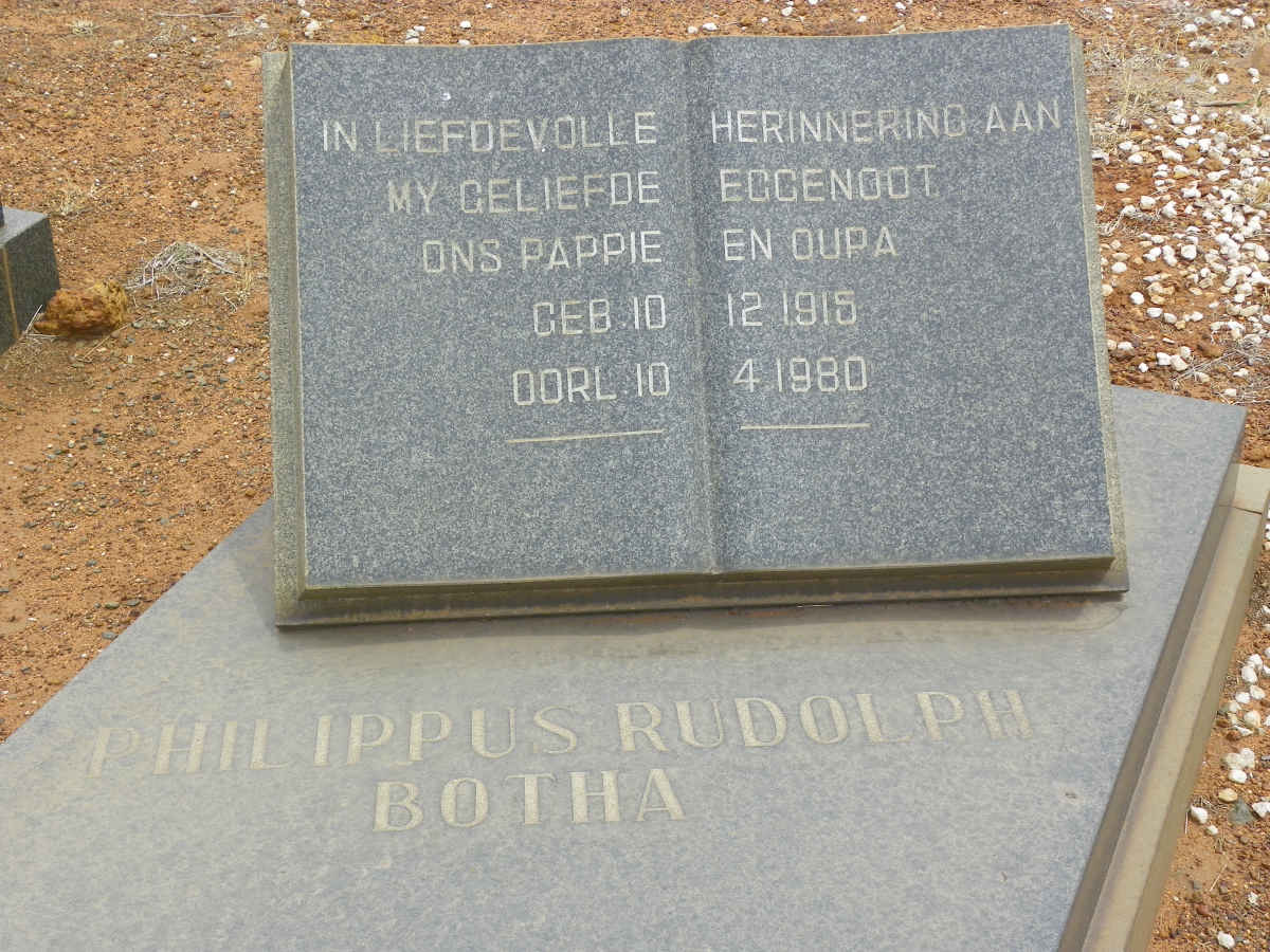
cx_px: 635
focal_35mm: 60
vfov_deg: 24.4
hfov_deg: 32.2
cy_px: 476
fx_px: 2201
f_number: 4.5
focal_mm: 10.7
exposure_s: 1/200
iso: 64
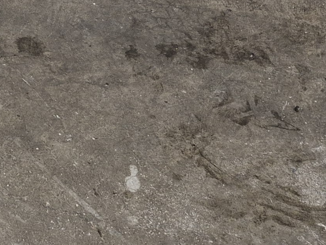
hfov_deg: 15.7
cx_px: -227
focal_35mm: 110
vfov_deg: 12.8
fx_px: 1036
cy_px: -122
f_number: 1.8
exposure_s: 1/120
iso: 250
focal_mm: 5.4
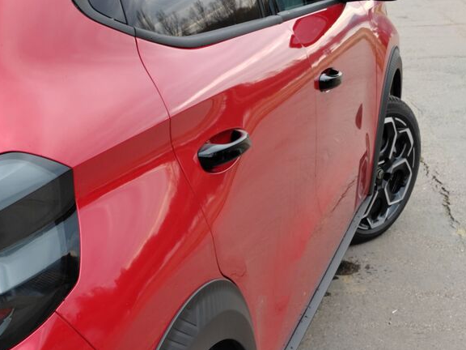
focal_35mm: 69
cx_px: 172
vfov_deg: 21.3
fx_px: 929
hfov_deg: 28.1
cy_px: 221
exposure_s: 1/250
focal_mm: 5.52
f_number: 1.9
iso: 125
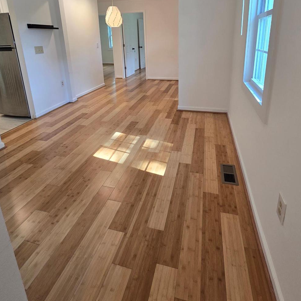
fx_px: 177
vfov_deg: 77.4
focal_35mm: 18
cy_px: 94
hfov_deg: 80.6
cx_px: 159
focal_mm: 2.2
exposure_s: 1/60
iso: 100
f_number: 2.2
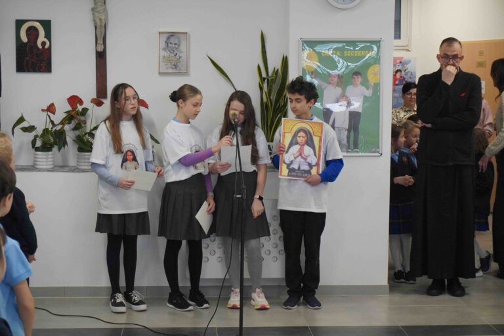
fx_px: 1050
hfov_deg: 27.0
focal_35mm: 75
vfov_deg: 18.2
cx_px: 252
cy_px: 168
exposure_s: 1/160
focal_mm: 50
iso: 5000
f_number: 5.6
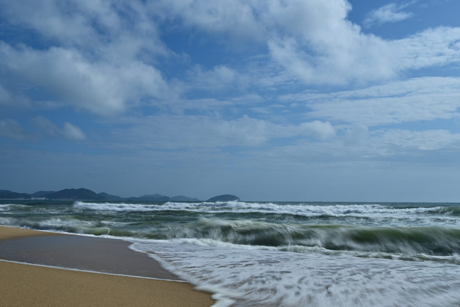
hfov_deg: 45.4
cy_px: 156
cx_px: 229
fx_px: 549
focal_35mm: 43
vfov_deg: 31.2
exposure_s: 1/4
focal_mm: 30
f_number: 18
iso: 100
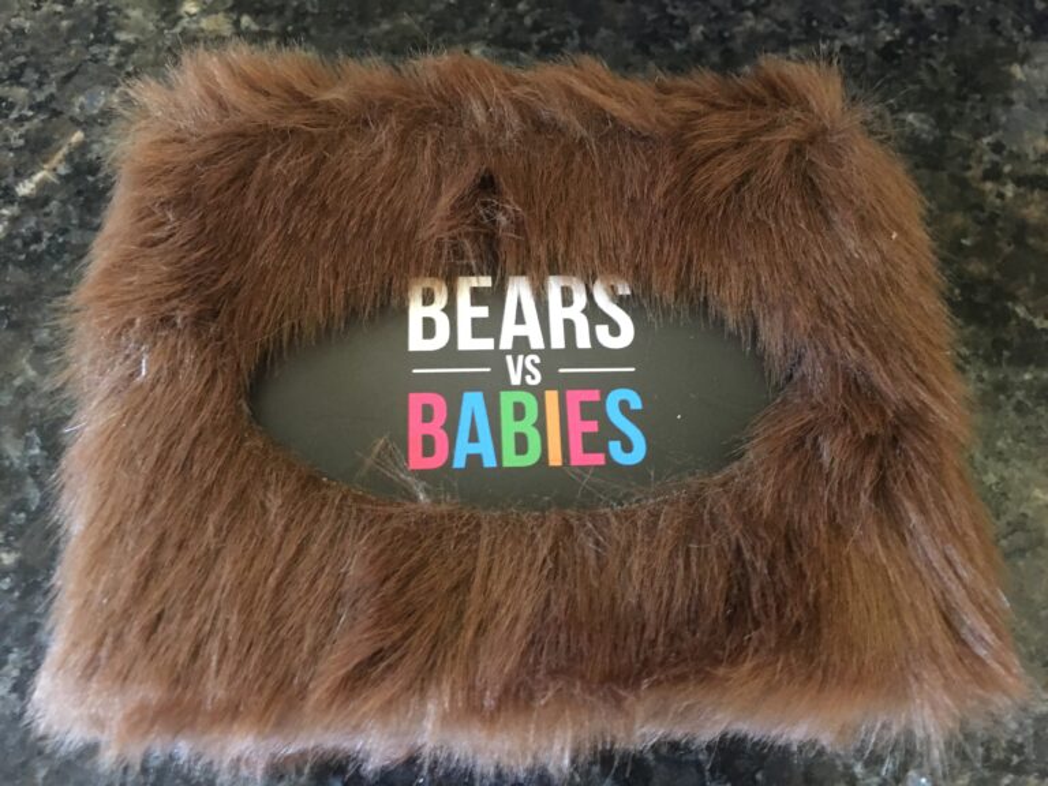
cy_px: 393
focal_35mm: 29
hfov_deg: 61.7
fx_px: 878
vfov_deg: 48.2
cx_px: 524
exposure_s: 1/15
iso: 400
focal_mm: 4.15
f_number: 2.2
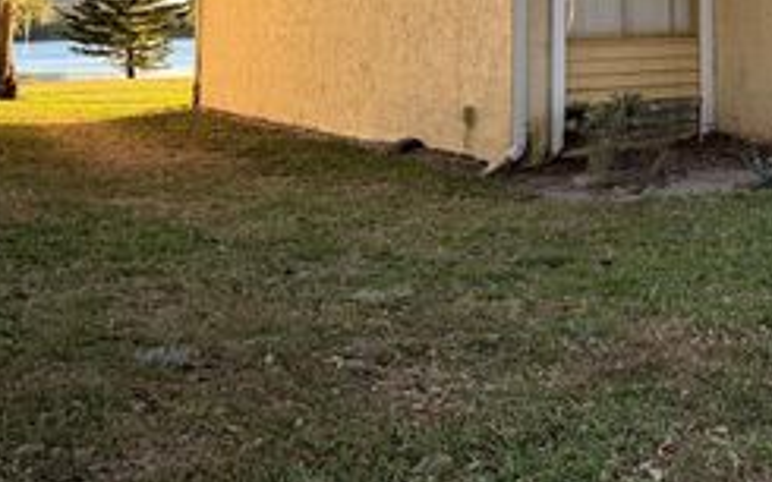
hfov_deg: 35.2
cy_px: -77
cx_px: 772
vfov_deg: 23.0
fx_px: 1094
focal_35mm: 52
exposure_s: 1/979
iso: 100
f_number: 1.78
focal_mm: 6.76
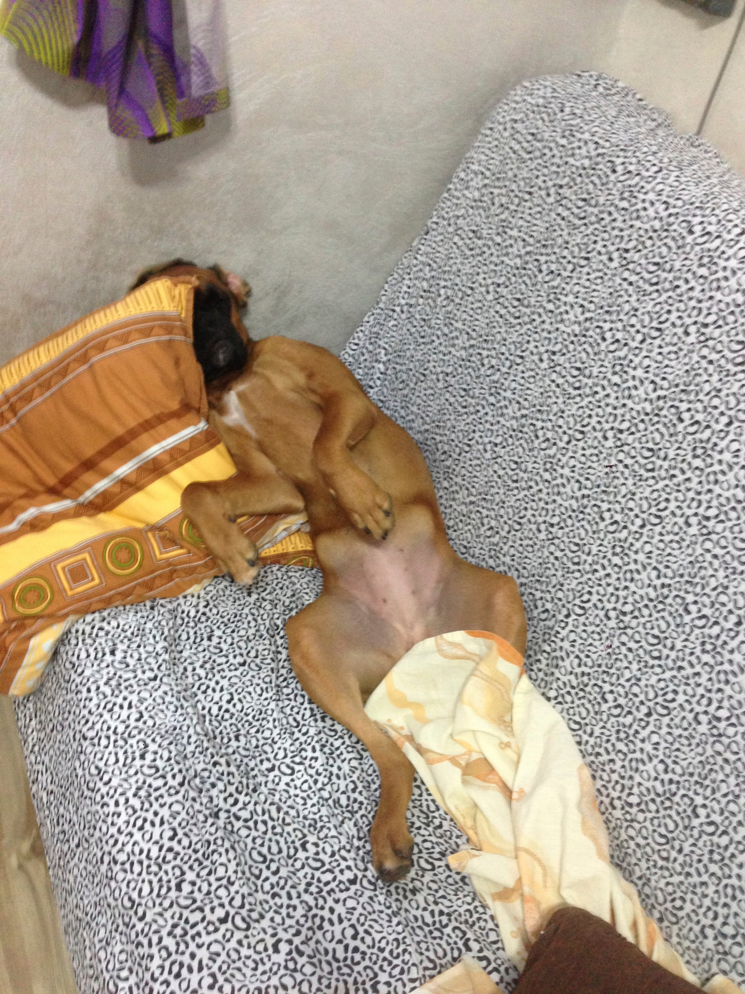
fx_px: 947
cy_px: 497
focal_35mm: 33
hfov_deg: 42.9
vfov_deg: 55.4
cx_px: 372
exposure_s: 1/20
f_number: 2.4
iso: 250
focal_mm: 4.12
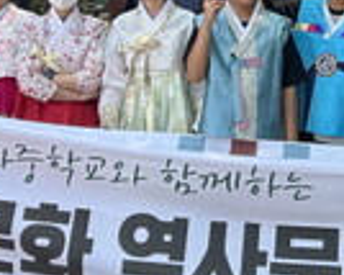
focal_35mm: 114
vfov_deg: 13.0
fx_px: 1160
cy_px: -105
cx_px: 259
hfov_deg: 16.8
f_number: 1.5
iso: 50
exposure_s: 1/965
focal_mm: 5.7
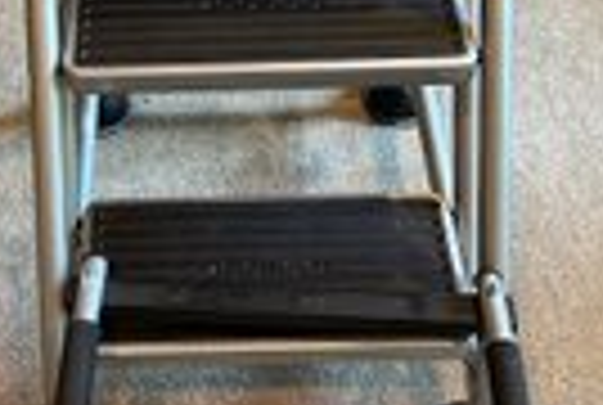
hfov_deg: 29.0
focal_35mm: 69
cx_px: 196
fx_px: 1158
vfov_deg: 19.7
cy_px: 119
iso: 320
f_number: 1.5
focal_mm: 5.7
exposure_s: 1/60
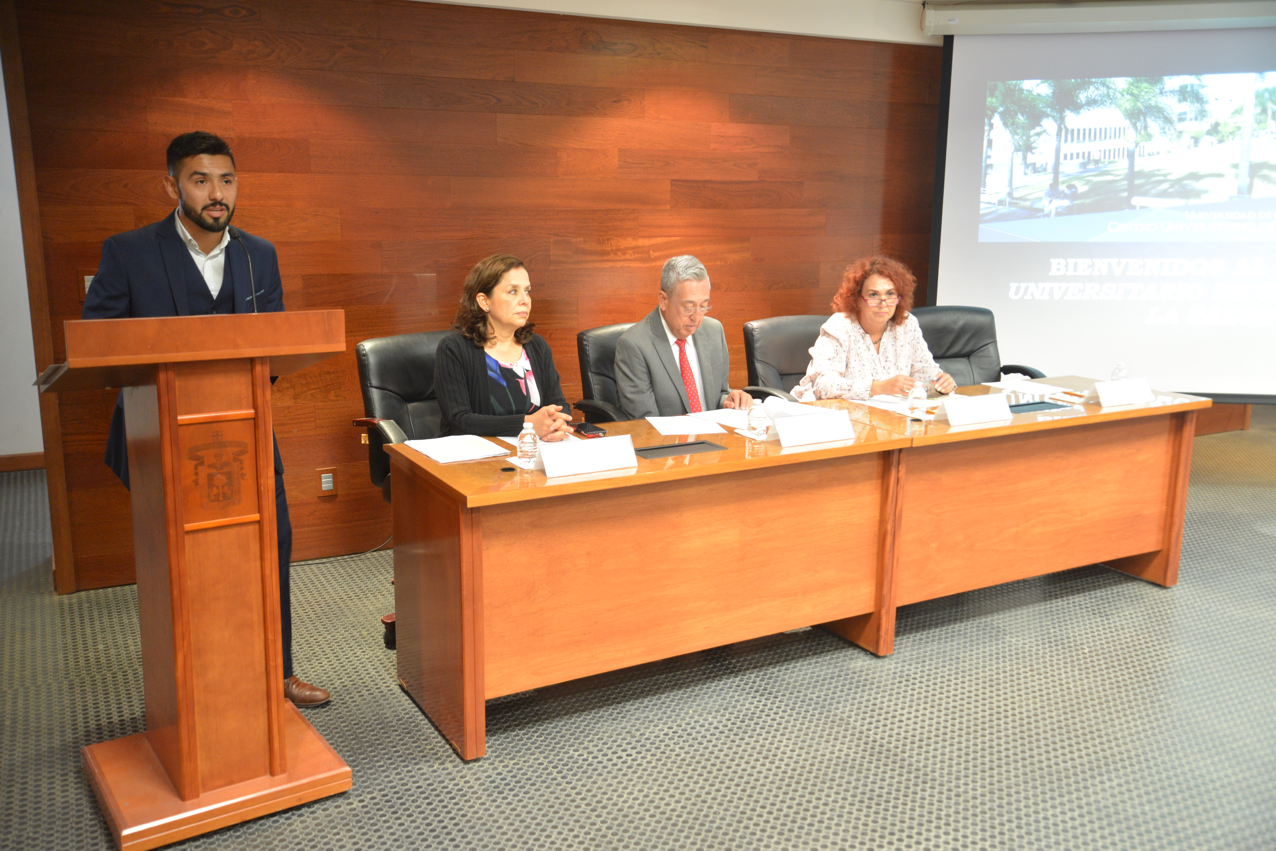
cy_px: 426
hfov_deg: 58.7
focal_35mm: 32
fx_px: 1135
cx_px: 638
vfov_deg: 41.1
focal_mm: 32
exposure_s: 1/13
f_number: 4
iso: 1600
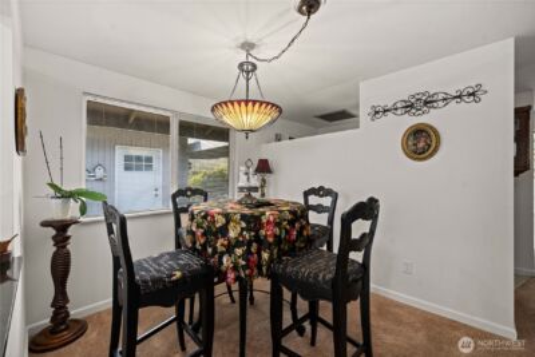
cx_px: 268
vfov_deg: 81.3
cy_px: 178
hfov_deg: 104.2
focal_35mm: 14
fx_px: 208
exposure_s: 1/20
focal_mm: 14
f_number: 6.3
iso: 1250
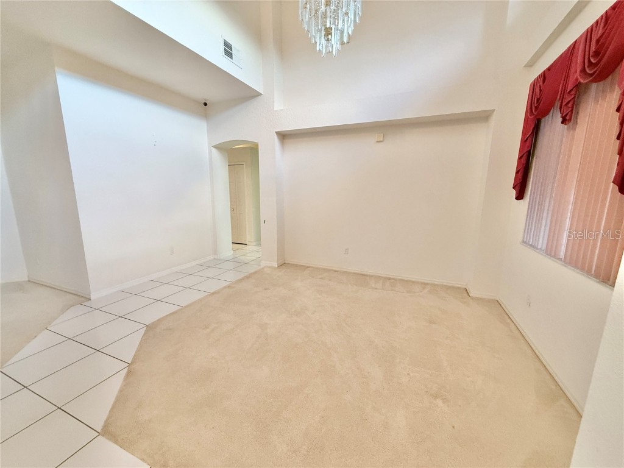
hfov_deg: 102.1
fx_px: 252
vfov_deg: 85.7
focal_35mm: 14
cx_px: 312
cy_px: 234
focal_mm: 2.22
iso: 320
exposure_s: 1/60
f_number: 2.2
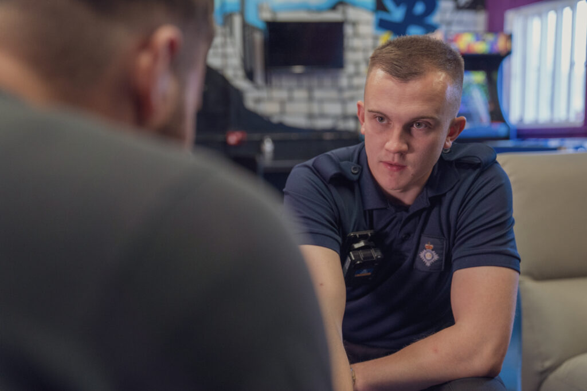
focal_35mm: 46
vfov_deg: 29.3
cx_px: 294
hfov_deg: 42.7
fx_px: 750
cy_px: 196
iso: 1000
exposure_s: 1/200
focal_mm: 46
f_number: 2.8
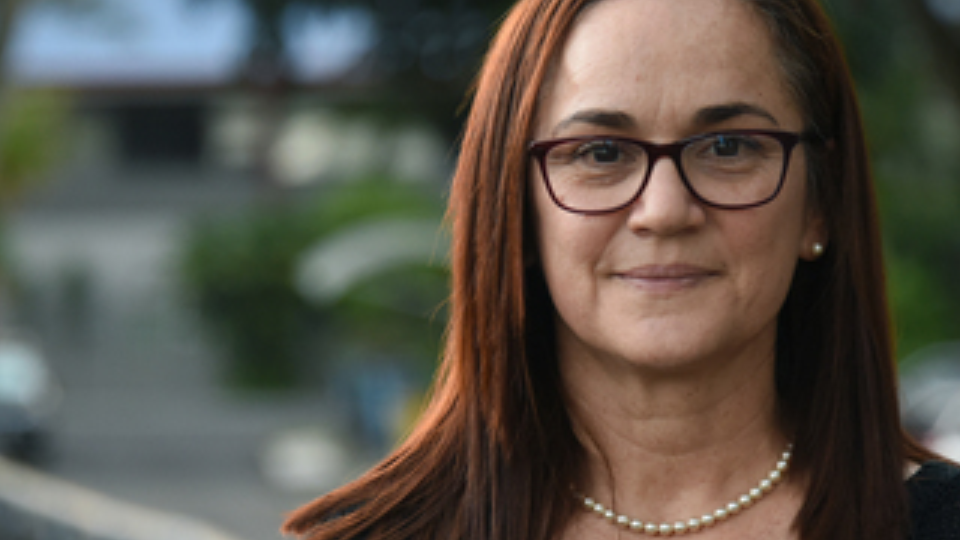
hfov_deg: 8.4
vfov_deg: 4.7
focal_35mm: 257
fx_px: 6542
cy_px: 333
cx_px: 492
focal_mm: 170
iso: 1600
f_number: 5.6
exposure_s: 1/125
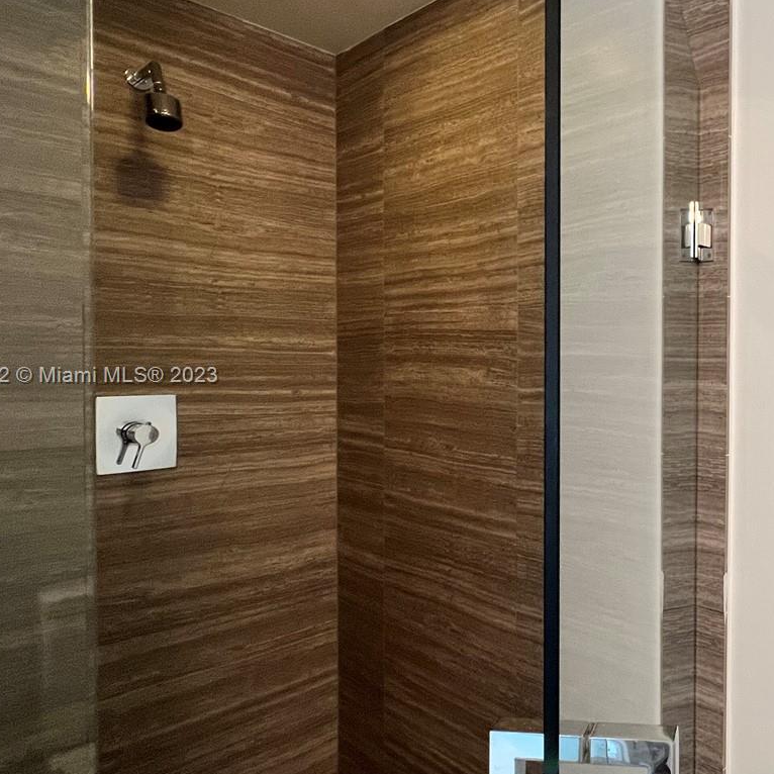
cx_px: 703
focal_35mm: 24
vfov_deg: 65.0
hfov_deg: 55.8
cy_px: 377
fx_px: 607
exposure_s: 1/60
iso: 320
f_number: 1.8
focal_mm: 1.57
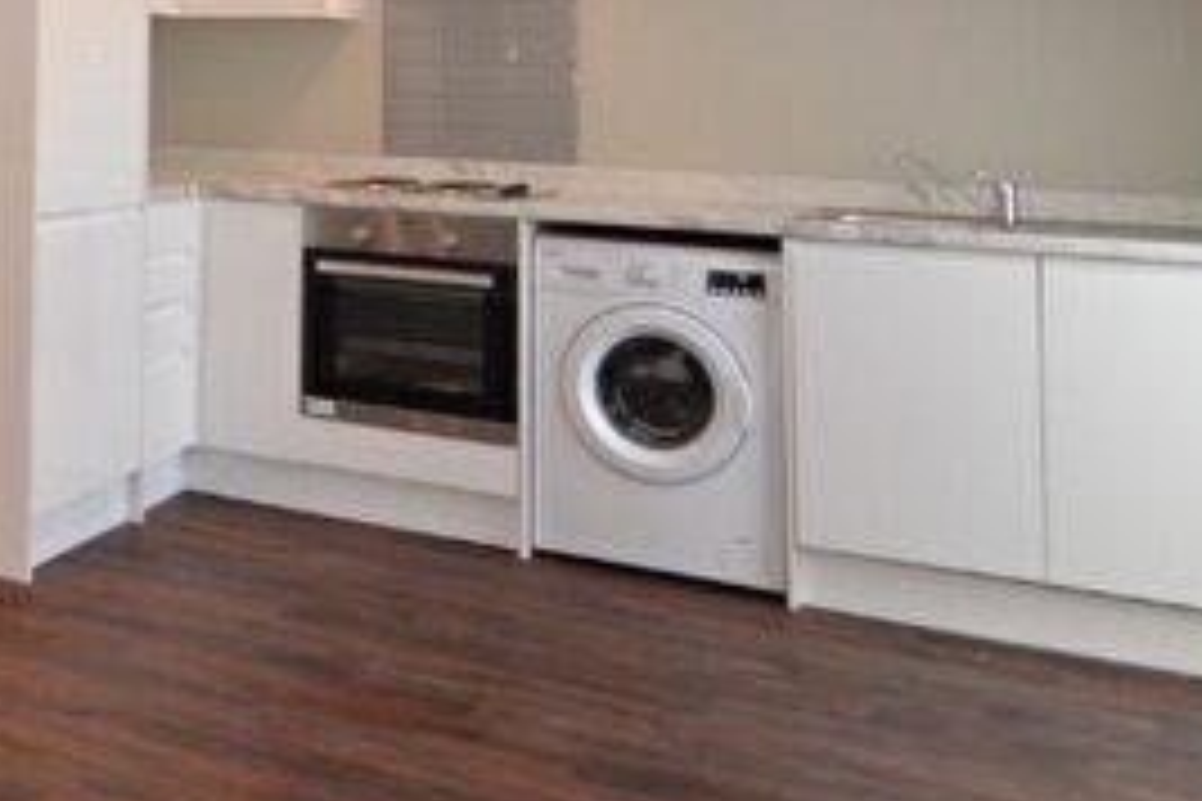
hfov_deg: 39.0
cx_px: -45
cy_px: -40
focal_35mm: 43
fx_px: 1446
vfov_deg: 28.6
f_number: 4.5
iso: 400
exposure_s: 1/80
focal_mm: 11
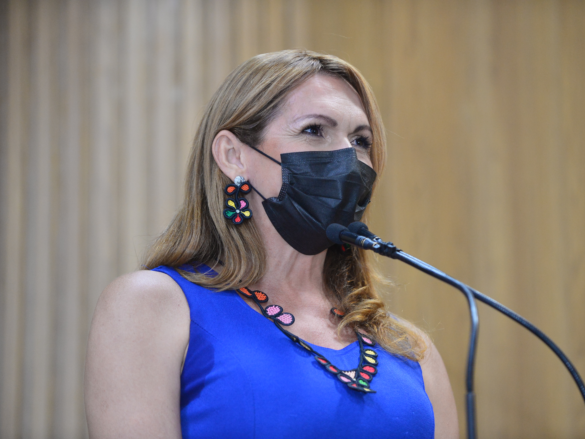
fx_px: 2755
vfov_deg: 9.1
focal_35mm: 163
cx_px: 329
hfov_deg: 12.1
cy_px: 220
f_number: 2.8
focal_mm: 150
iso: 3200
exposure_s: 1/320
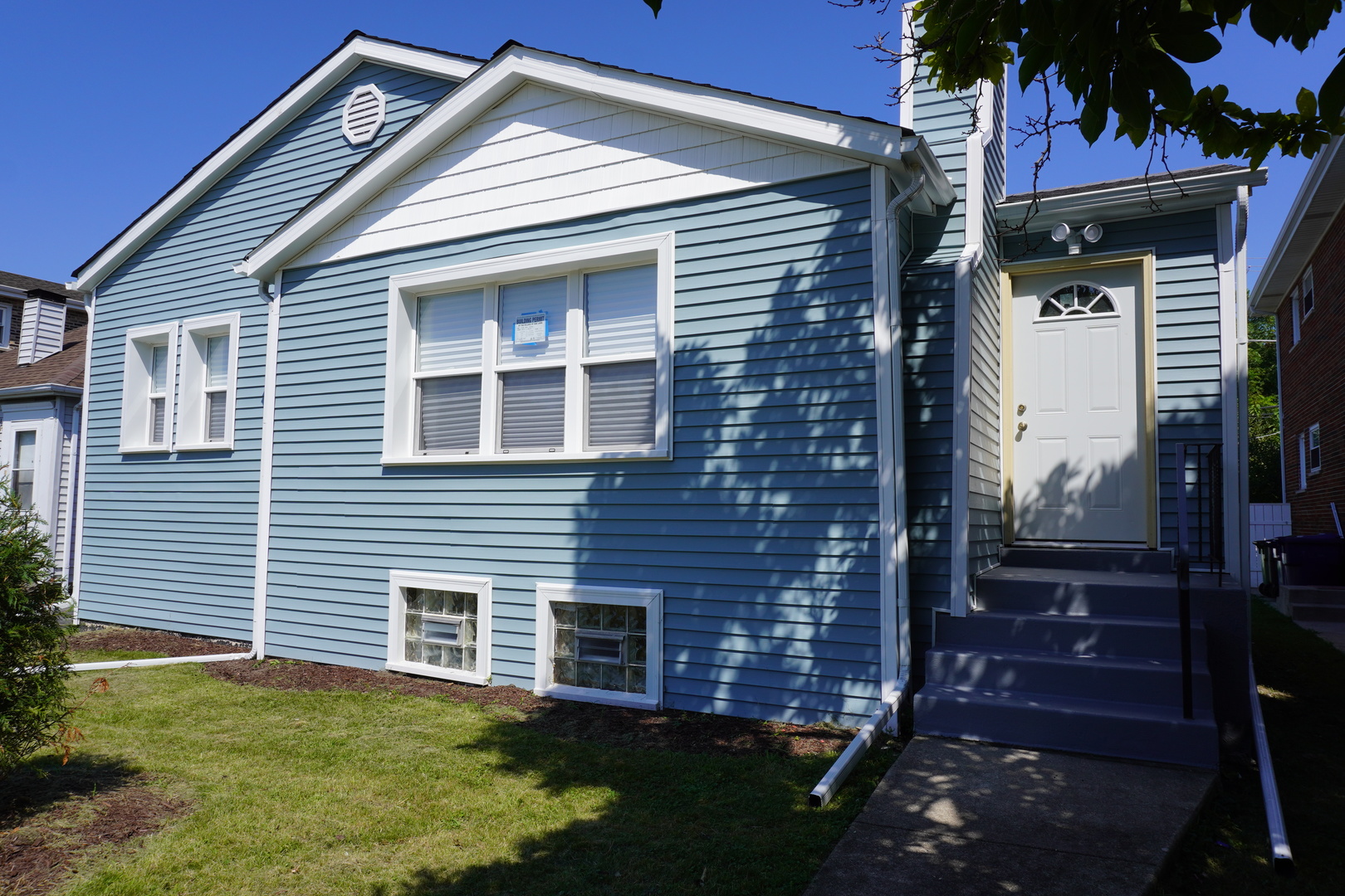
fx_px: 897
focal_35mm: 24
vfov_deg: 53.1
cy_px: 448
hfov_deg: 73.7
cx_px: 672
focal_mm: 16
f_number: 10
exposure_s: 1/200
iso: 100
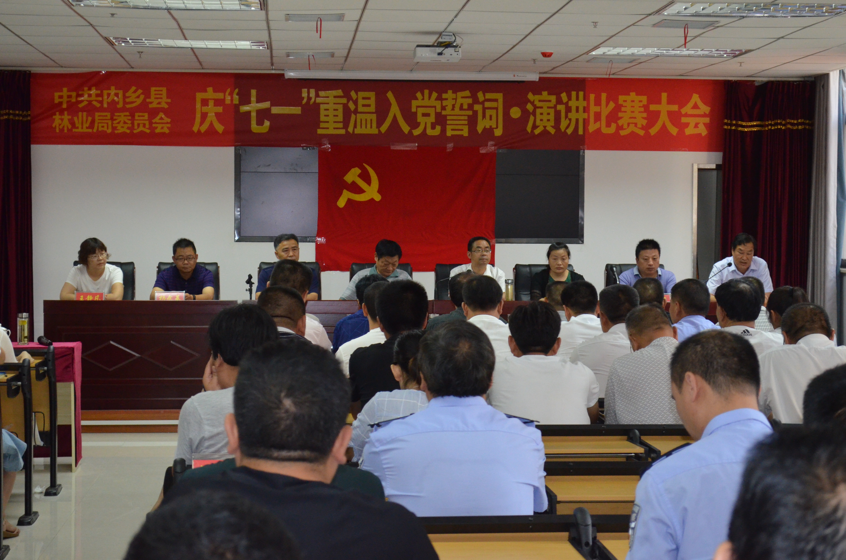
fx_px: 1618
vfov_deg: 19.6
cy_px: 280
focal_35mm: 69
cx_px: 423
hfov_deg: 29.3
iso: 2500
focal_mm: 46
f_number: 5.3
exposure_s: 1/60
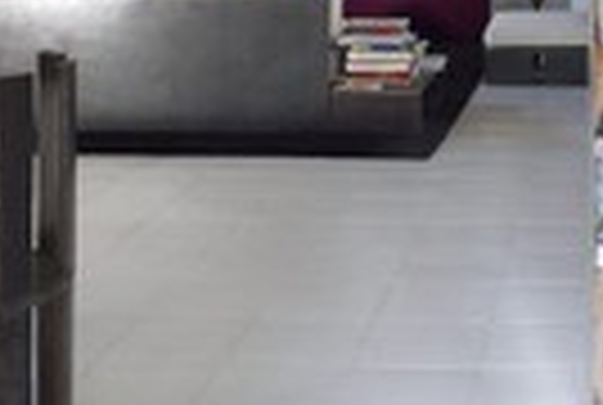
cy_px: -144
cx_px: 576
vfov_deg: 17.0
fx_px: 1259
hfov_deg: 25.8
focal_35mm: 75
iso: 800
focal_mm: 24
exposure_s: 1/6
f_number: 14
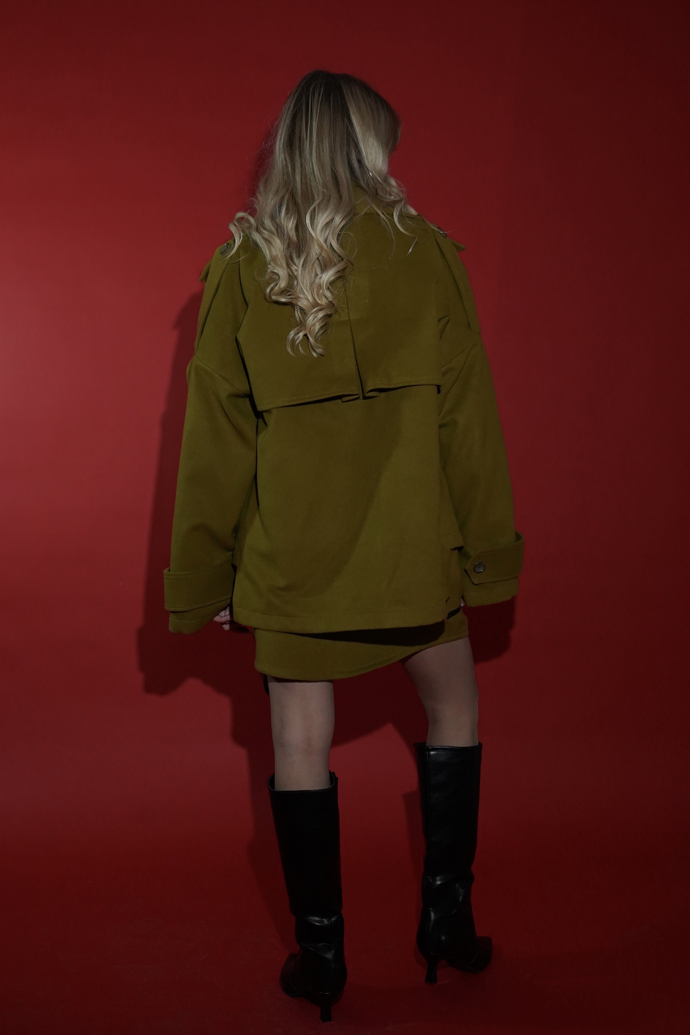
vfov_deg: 60.3
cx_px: 345
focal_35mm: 31
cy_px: 518
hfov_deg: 42.3
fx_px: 891
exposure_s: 1/800
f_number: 5.6
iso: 3200
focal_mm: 31
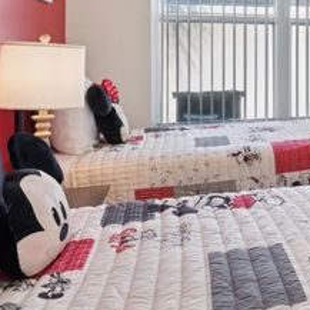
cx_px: 365
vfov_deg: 34.6
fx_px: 476
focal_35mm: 47
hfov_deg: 30.9
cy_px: 49
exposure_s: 1/125
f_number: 9
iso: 200
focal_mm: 11.5
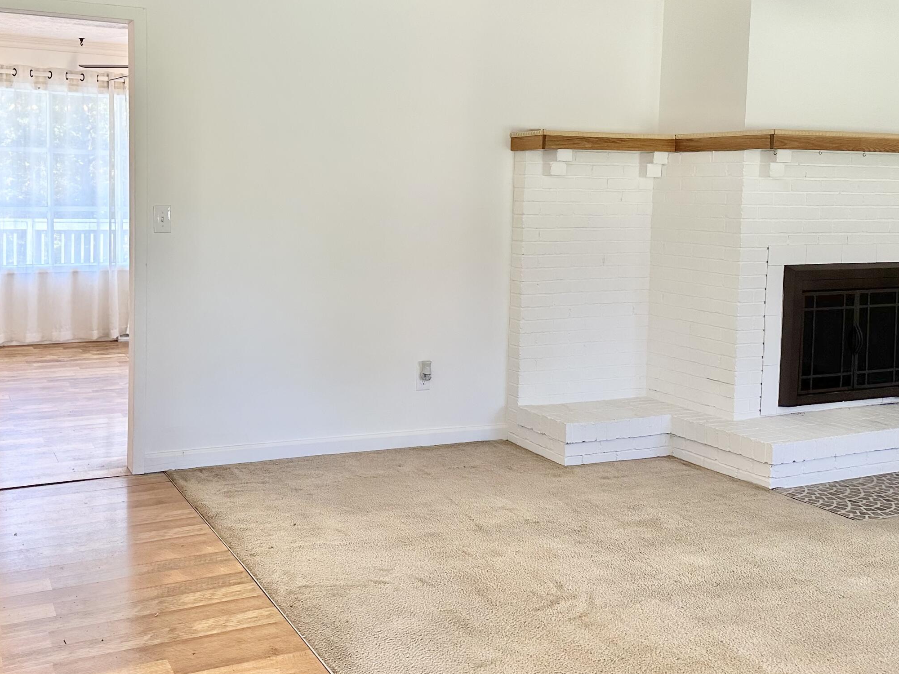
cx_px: 320
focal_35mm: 36
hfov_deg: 50.7
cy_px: 251
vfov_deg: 39.4
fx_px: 935
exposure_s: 1/120
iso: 160
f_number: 1.78
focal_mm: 6.86
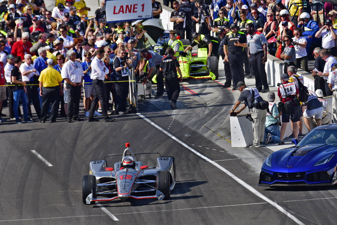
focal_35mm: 600
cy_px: 112
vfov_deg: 2.3
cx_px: 168
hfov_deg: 3.4
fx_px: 5615
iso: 400
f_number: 8
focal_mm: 400
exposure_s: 1/2000
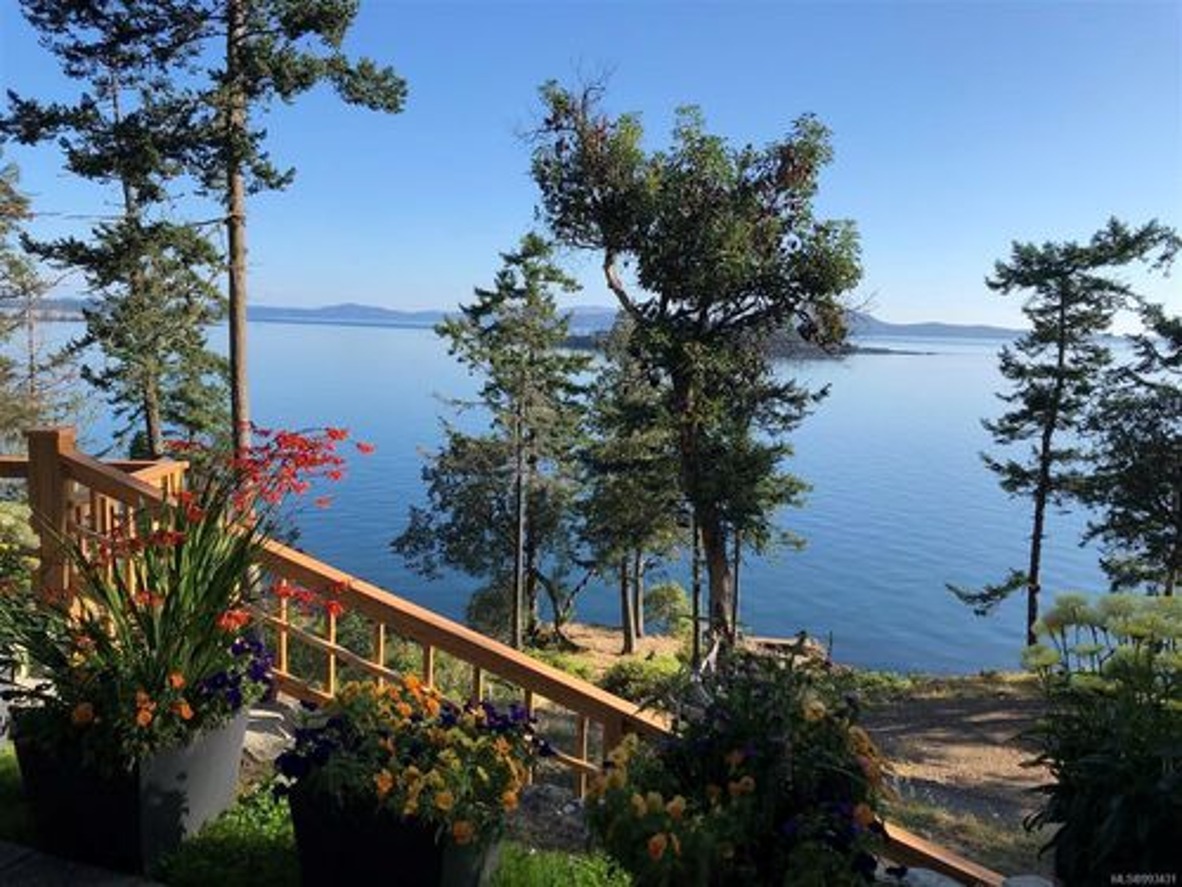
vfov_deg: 49.7
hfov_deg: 63.4
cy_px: 444
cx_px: 591
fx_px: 956
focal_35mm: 28
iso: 20
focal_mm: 3.99
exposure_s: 1/1656
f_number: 1.8
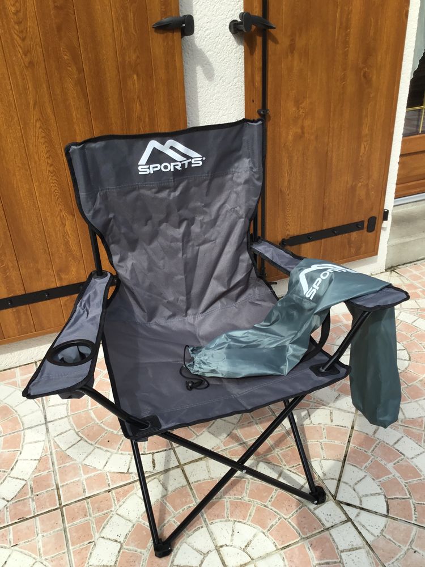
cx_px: 212
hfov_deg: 45.4
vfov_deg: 58.4
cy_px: 284
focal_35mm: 31
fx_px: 507
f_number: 2.4
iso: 25
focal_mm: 3.3
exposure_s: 1/840
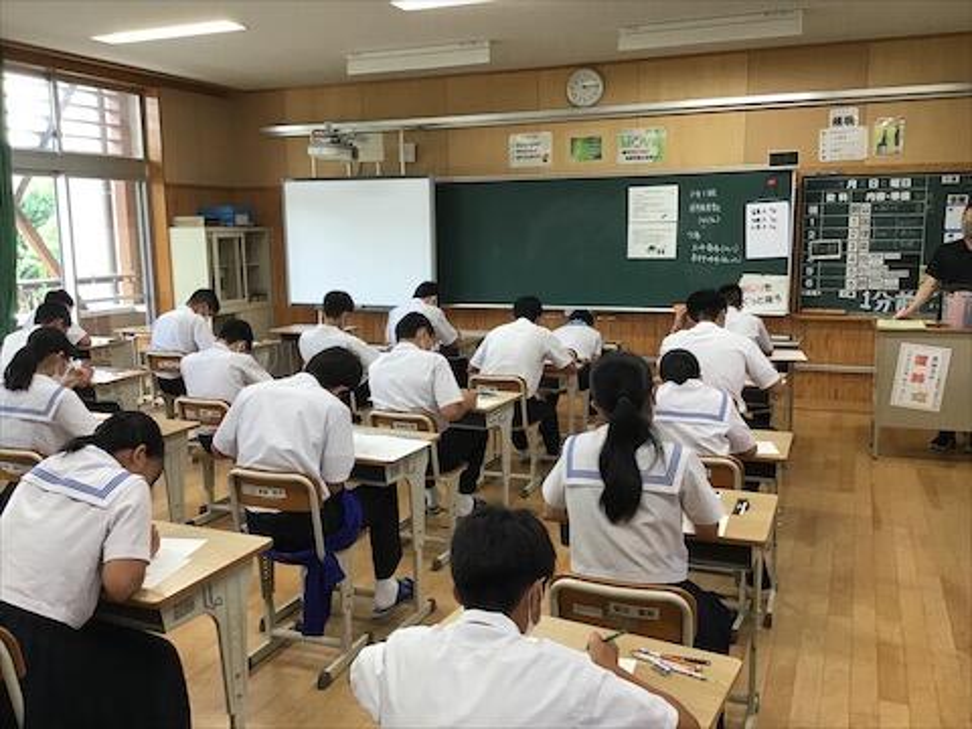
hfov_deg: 58.4
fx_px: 870
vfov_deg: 45.4
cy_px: 364
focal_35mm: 31
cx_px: 486
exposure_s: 1/30
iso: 32
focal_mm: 3.3
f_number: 2.4
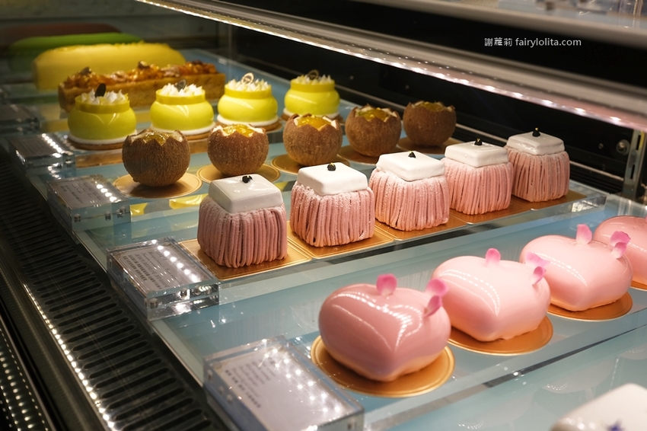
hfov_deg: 54.5
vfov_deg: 37.8
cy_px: 216
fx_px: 629
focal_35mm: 35
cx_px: 324
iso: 100
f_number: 5
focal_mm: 23
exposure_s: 1/120
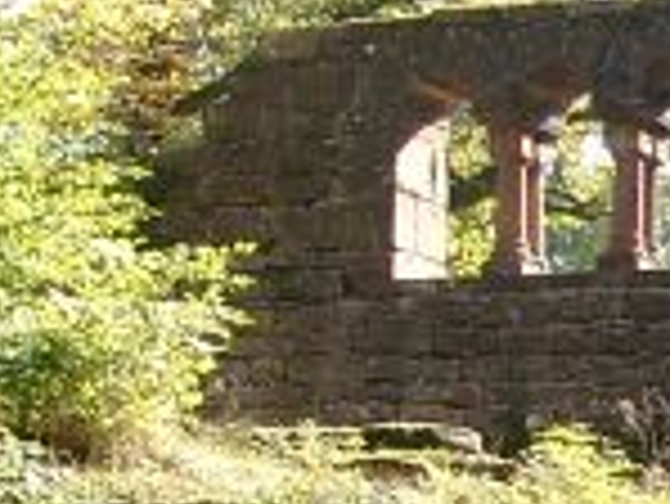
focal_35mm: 241
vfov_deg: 6.2
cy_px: 374
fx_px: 4668
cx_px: 1102
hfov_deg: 8.0
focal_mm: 9.29
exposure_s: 1/104
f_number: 4
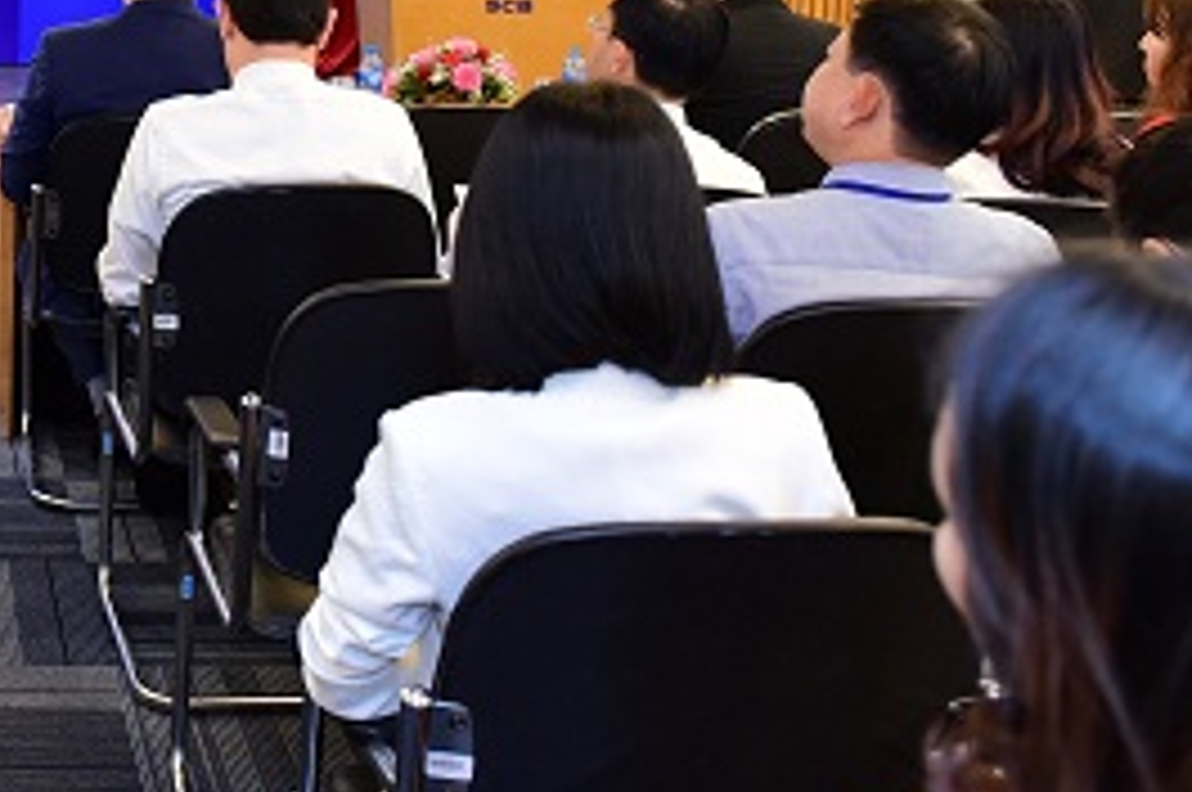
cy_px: 68
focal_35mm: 58
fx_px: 1918
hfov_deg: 30.9
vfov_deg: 22.7
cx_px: -112
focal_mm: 24
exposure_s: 1/50
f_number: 4
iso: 2000
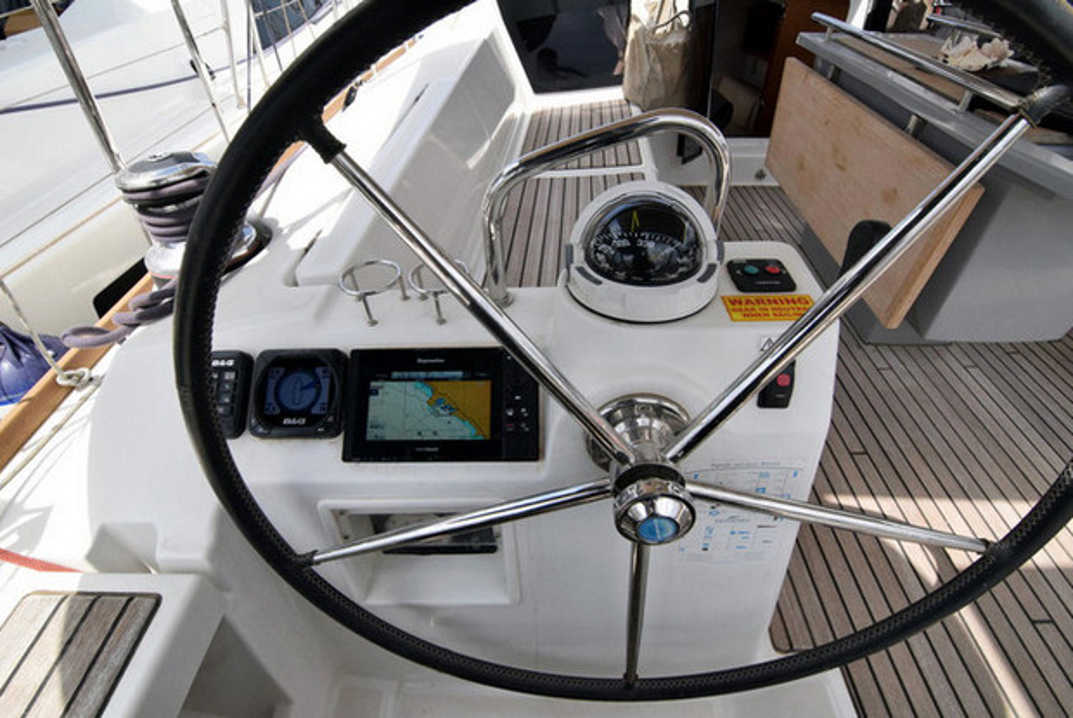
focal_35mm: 16
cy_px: 359
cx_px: 536
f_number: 14
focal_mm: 11
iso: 1600
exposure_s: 1/800
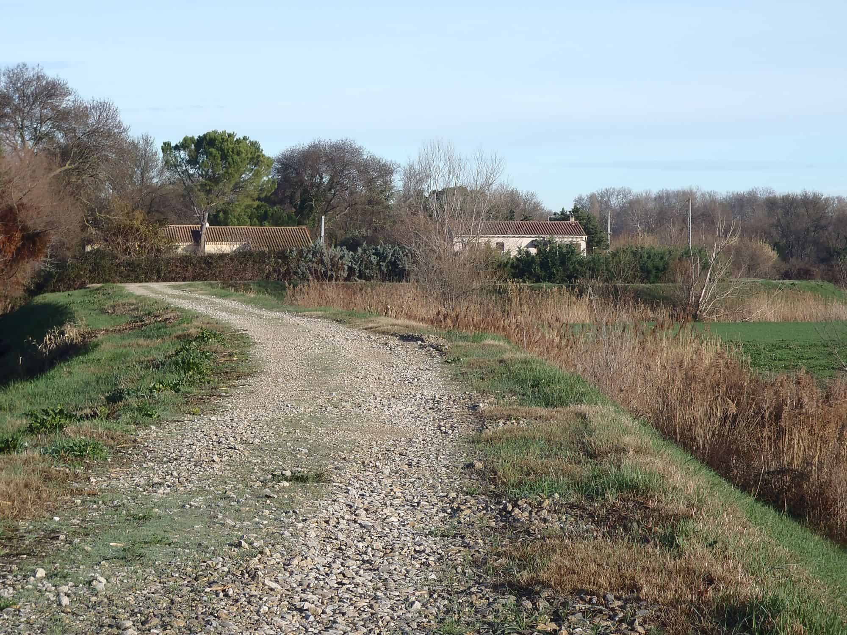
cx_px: 424
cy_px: 318
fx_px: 2496
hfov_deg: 19.3
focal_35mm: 102
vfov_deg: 14.5
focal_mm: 18.2
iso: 80
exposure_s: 1/250
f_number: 5.1
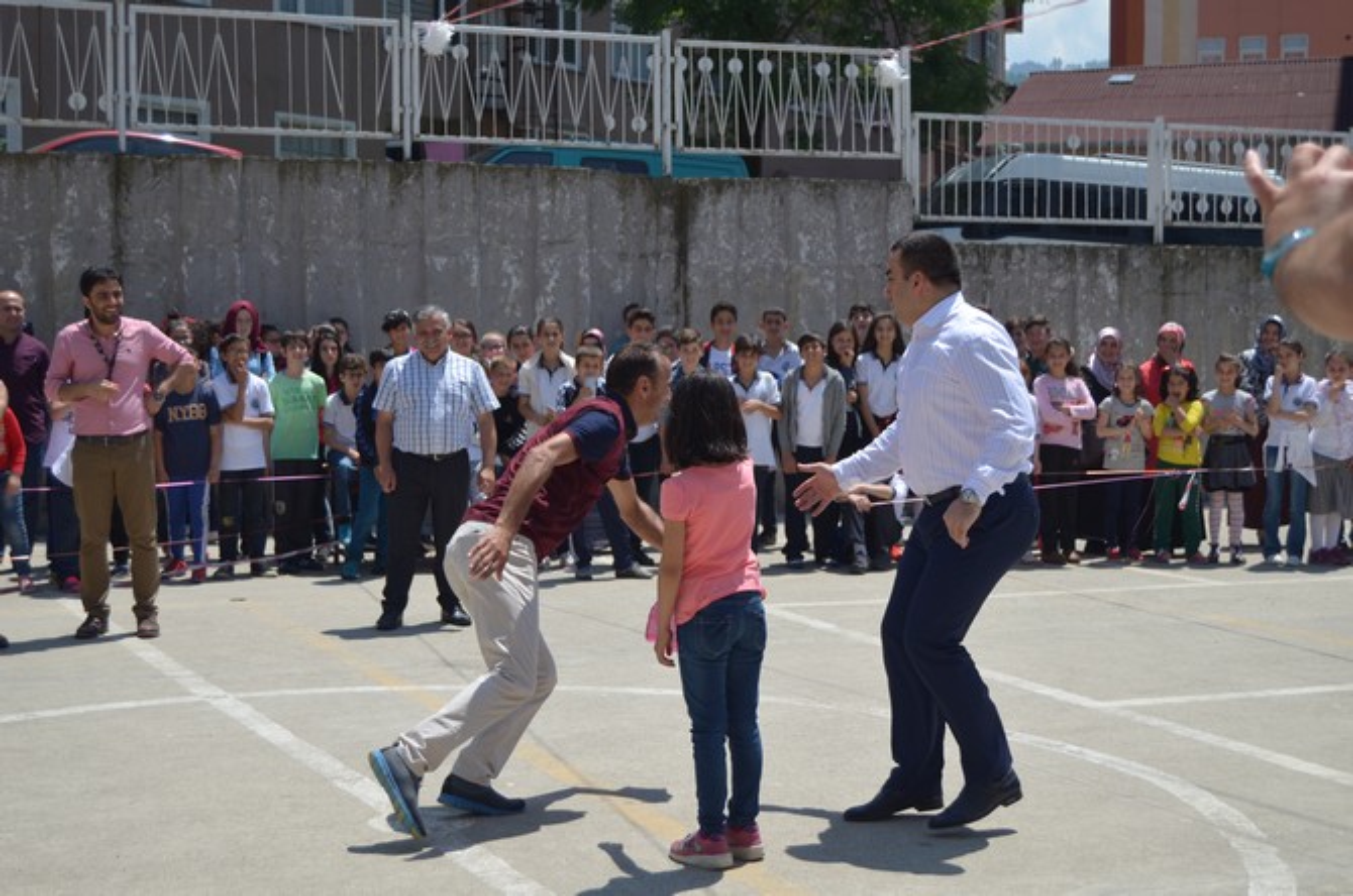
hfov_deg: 35.1
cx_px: 676
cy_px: 448
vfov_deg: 23.7
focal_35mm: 57
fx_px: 2138
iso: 200
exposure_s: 1/1600
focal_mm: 38
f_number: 4.8
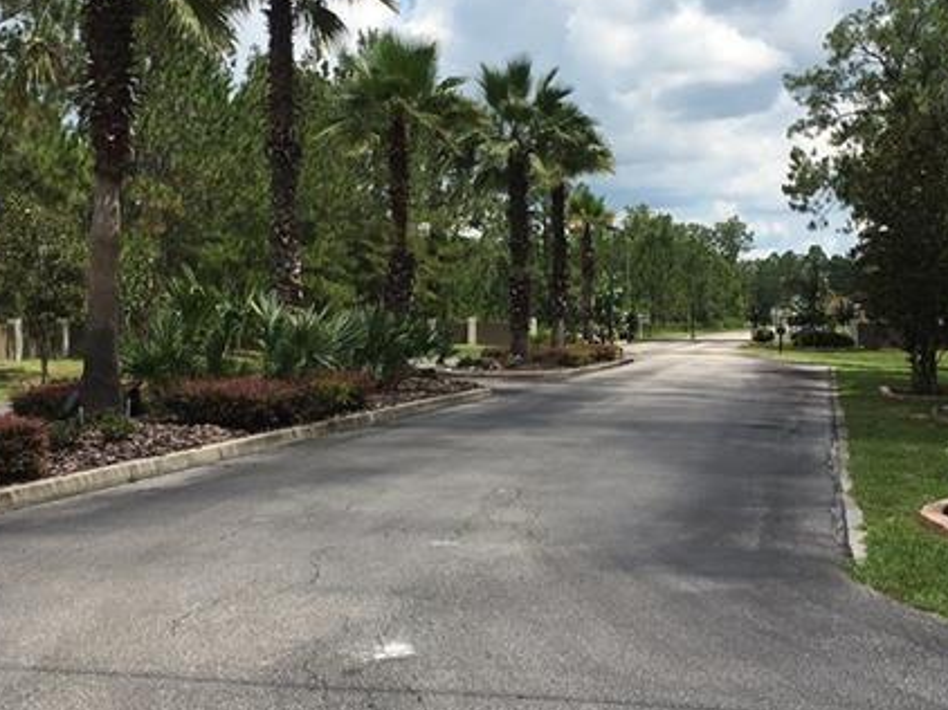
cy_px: 321
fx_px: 1505
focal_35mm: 55
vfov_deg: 26.5
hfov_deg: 34.9
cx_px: 436
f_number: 2.2
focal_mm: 4.15
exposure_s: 1/1326
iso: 25
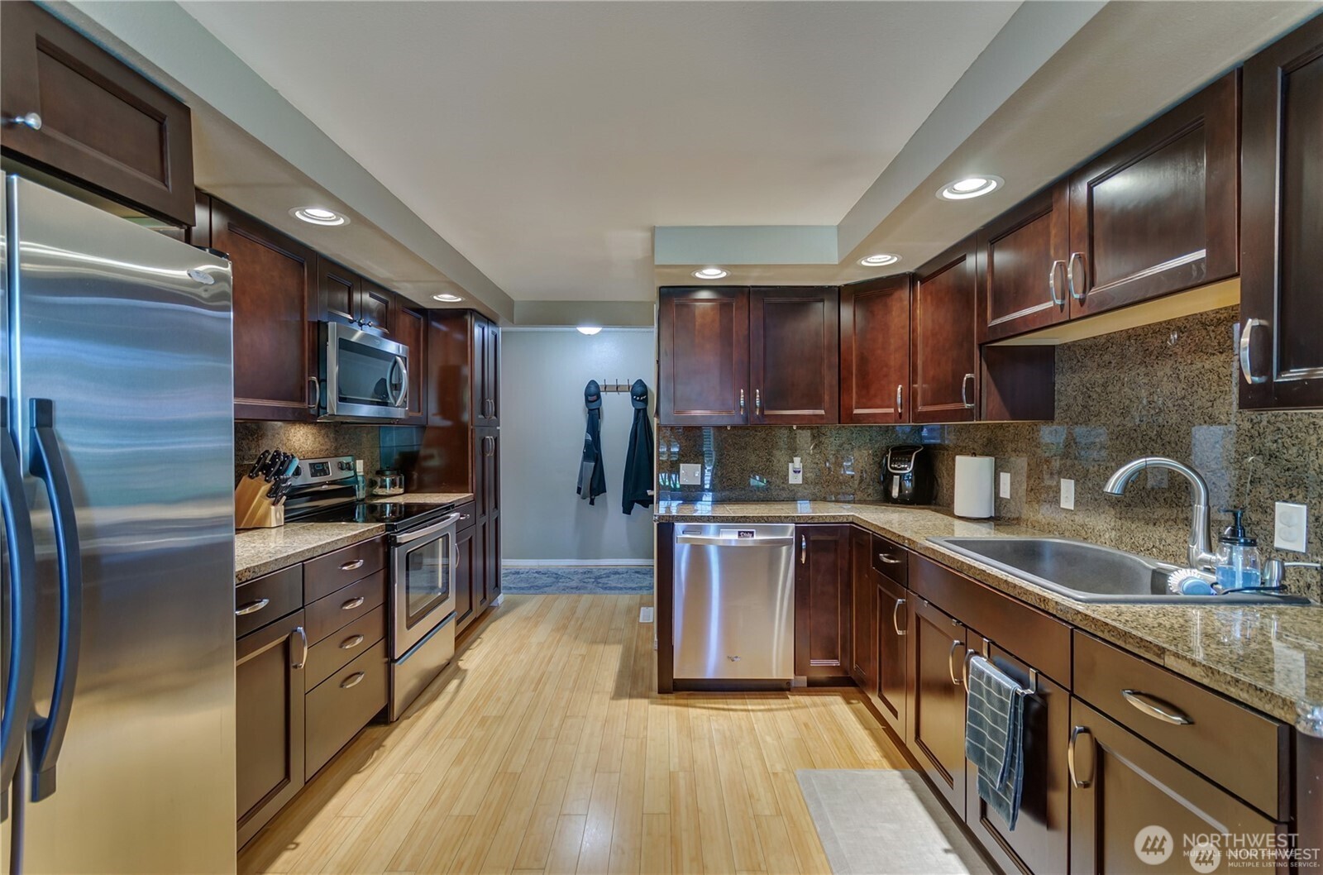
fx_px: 550
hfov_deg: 100.5
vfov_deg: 77.0
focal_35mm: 15
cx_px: 662
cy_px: 438
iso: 160
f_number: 4
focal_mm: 10
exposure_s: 1/10
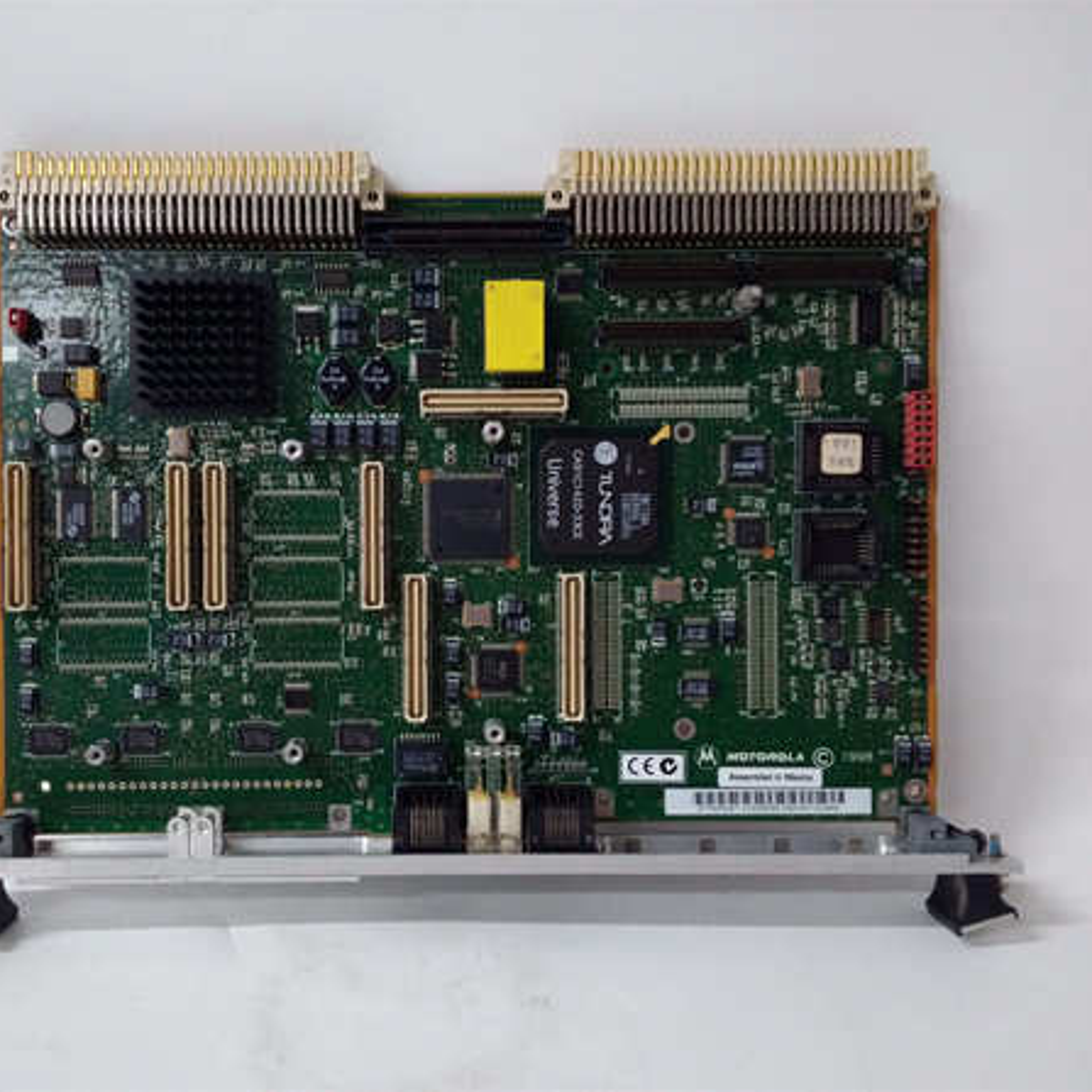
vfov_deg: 51.1
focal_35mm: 32
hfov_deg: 50.9
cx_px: 471
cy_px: 545
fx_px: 1142
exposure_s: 1/33
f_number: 2
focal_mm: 3.79
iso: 617
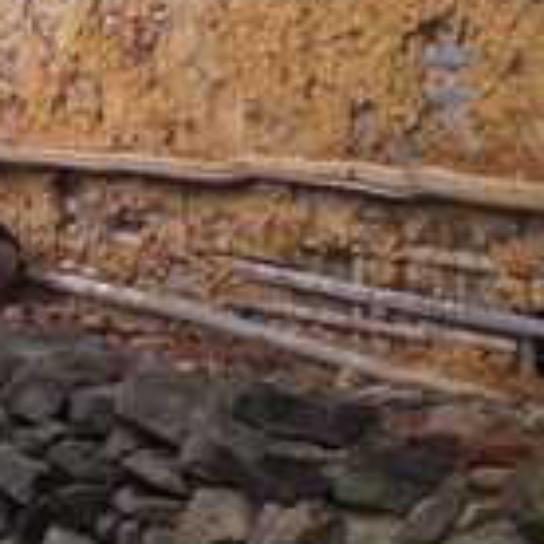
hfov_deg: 9.0
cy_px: 83
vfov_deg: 9.7
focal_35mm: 179
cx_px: -650
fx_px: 3183
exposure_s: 1/60
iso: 80
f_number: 2.8
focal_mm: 3.85
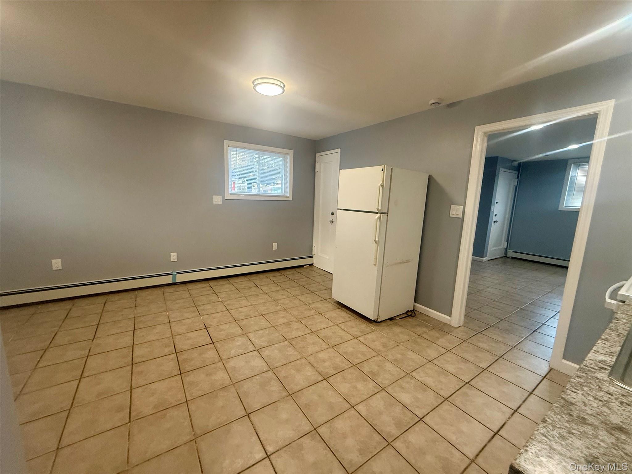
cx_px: 316
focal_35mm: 14
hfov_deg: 102.1
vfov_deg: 85.7
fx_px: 256
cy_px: 237
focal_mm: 2.22
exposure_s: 1/120
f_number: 2.2
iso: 400
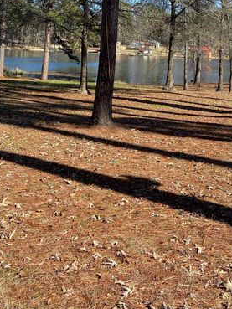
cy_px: 67
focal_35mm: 47
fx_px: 420
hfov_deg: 30.9
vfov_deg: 39.1
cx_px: 116
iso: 32
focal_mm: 4.25
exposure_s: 1/1272
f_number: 1.8
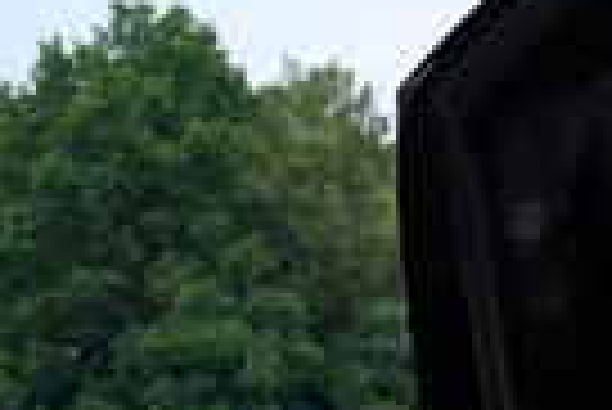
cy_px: 1331
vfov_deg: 5.6
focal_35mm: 226
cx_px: 1476
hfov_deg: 8.3
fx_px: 3846
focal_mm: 30
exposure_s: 1/200
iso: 100
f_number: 7.1
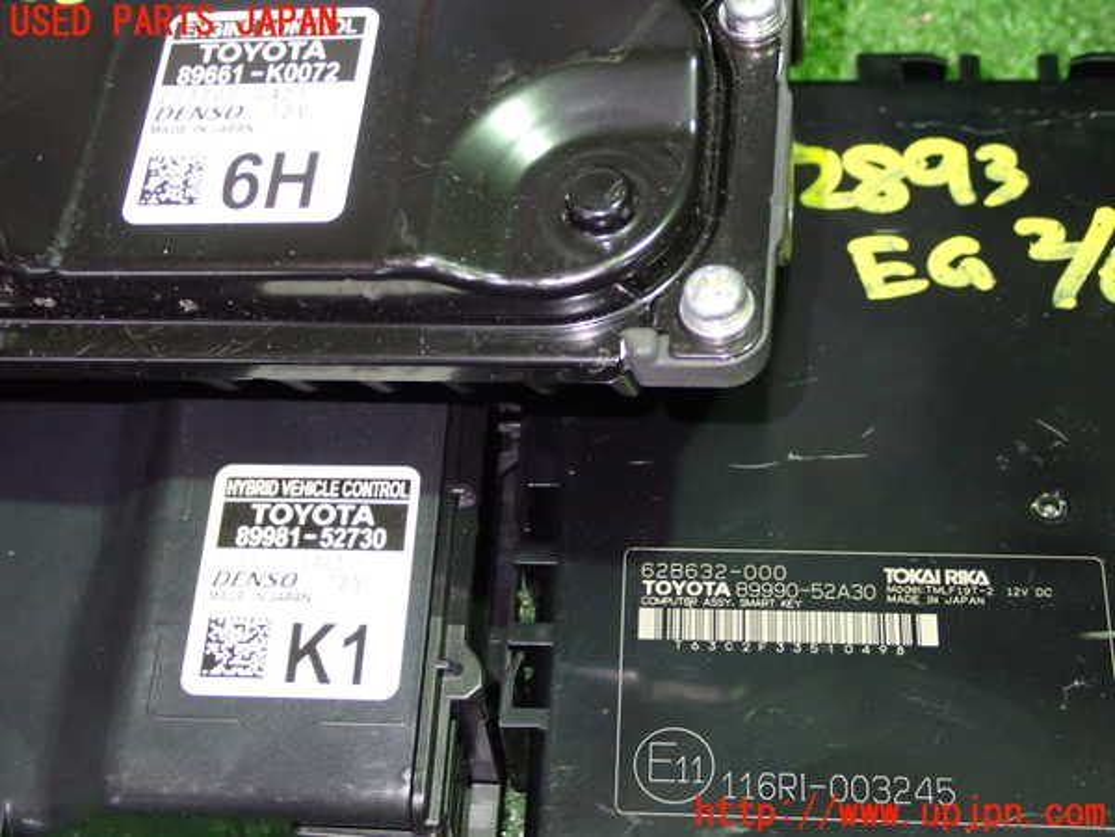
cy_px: 418
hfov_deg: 33.2
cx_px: 558
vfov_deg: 25.2
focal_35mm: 58
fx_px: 1868
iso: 1000
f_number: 3.5
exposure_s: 1/15
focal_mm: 10.35
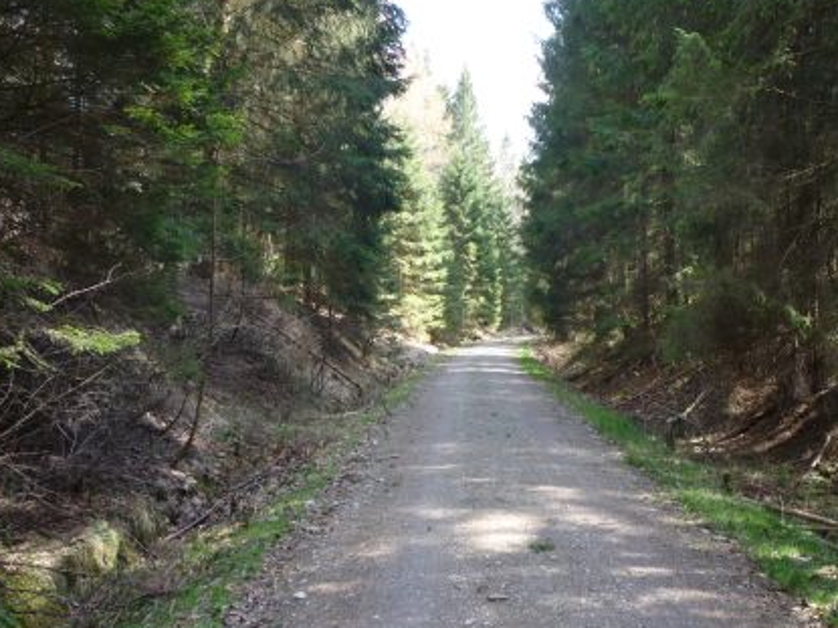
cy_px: 335
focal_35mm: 37
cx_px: 456
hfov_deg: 50.1
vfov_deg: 38.6
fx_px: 895
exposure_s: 1/80
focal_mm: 5.2
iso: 100
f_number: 3.3
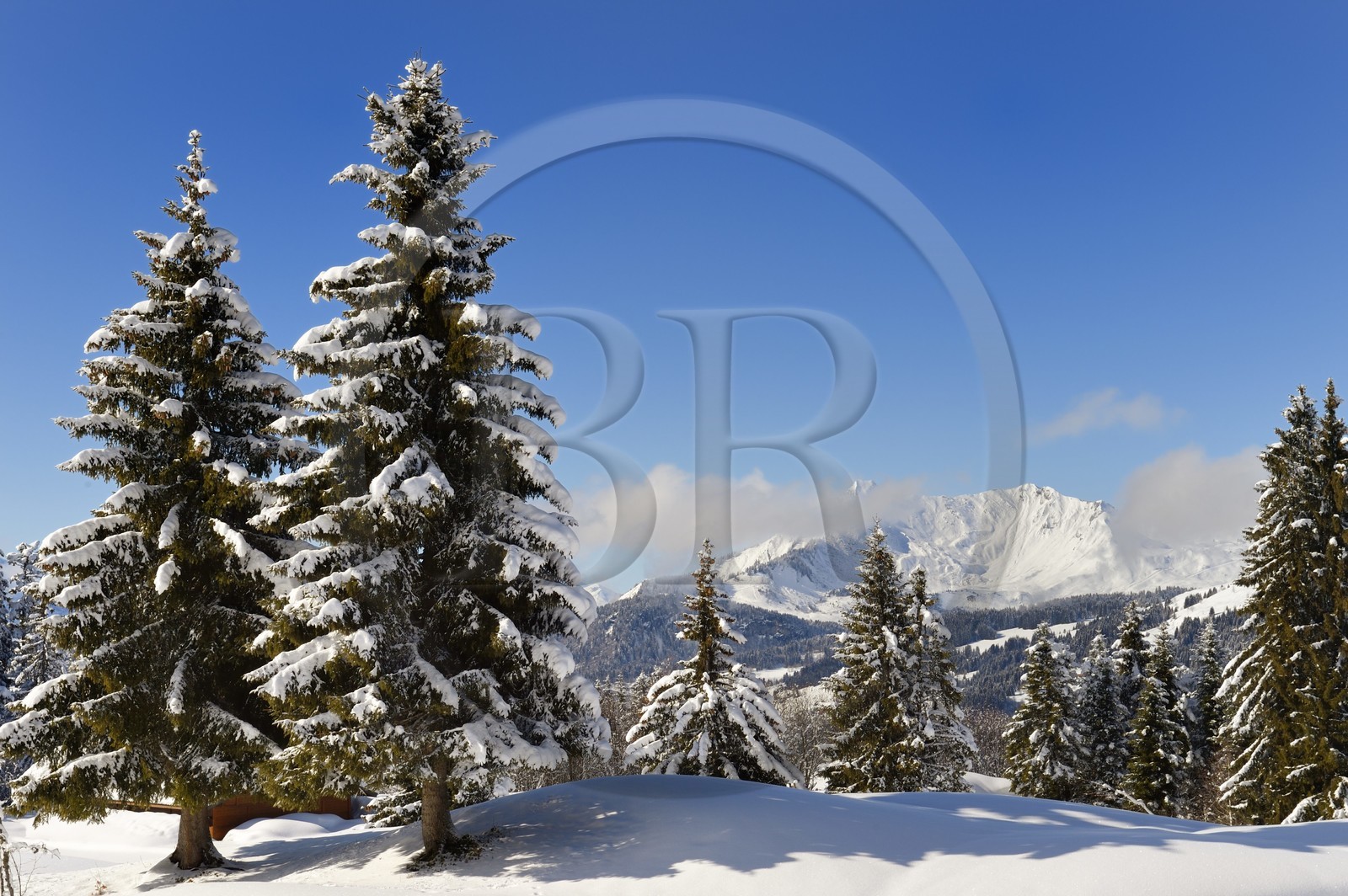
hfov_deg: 30.5
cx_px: 674
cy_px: 448
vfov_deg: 20.6
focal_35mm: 66
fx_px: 2469
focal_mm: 66
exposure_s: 1/400
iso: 200
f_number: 14
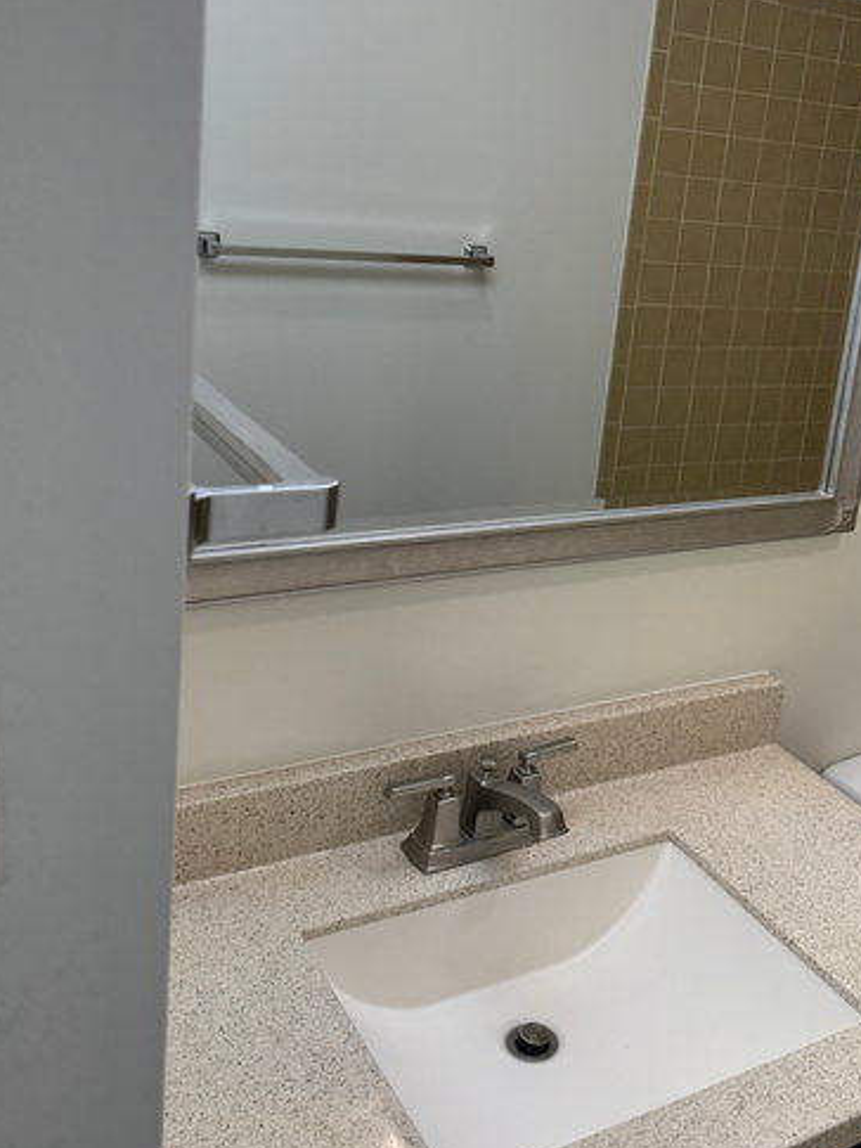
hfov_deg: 37.0
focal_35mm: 38
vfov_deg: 48.5
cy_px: 424
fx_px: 1260
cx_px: 629
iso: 80
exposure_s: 1/120
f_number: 1.78
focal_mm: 6.86
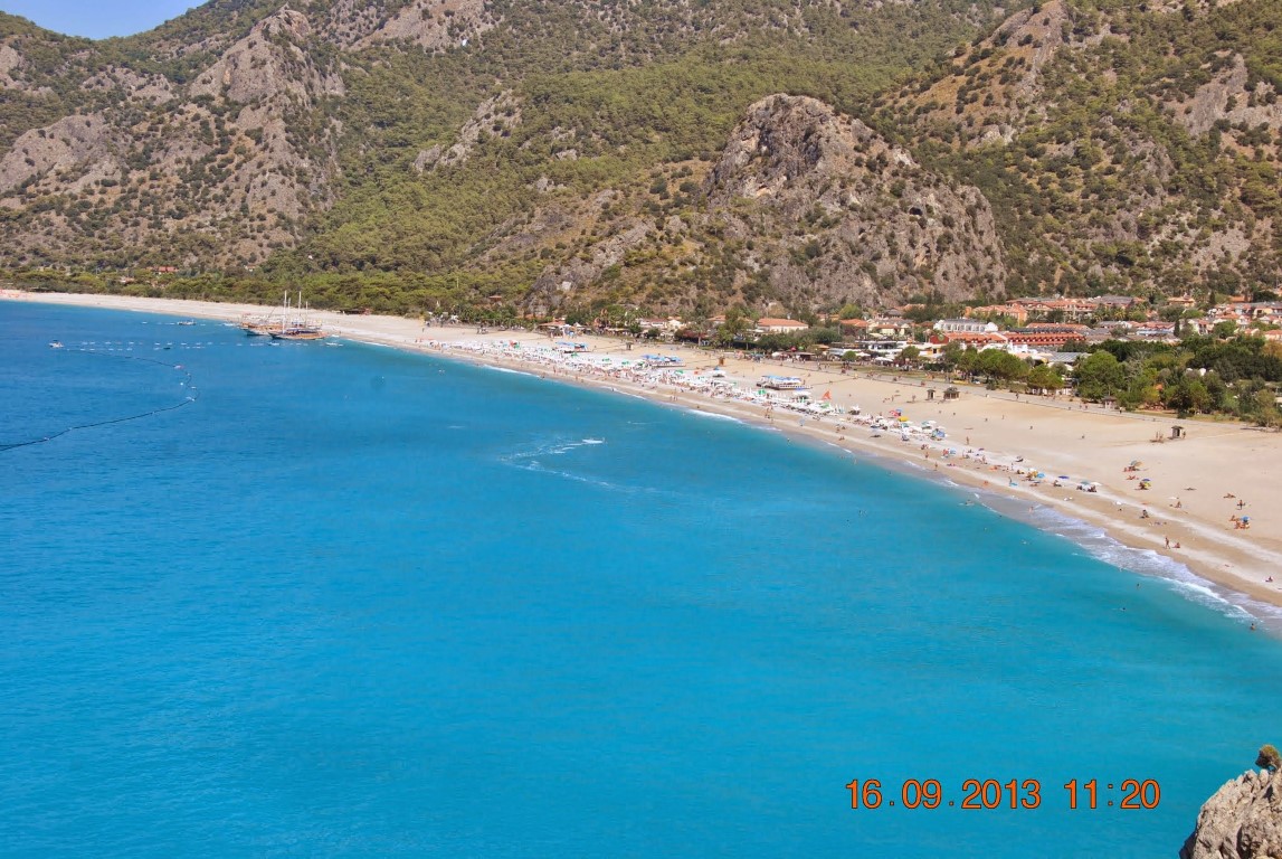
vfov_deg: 20.7
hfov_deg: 30.5
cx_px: 641
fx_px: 2353
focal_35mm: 66
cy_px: 430
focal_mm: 44
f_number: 9
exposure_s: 1/320
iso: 100
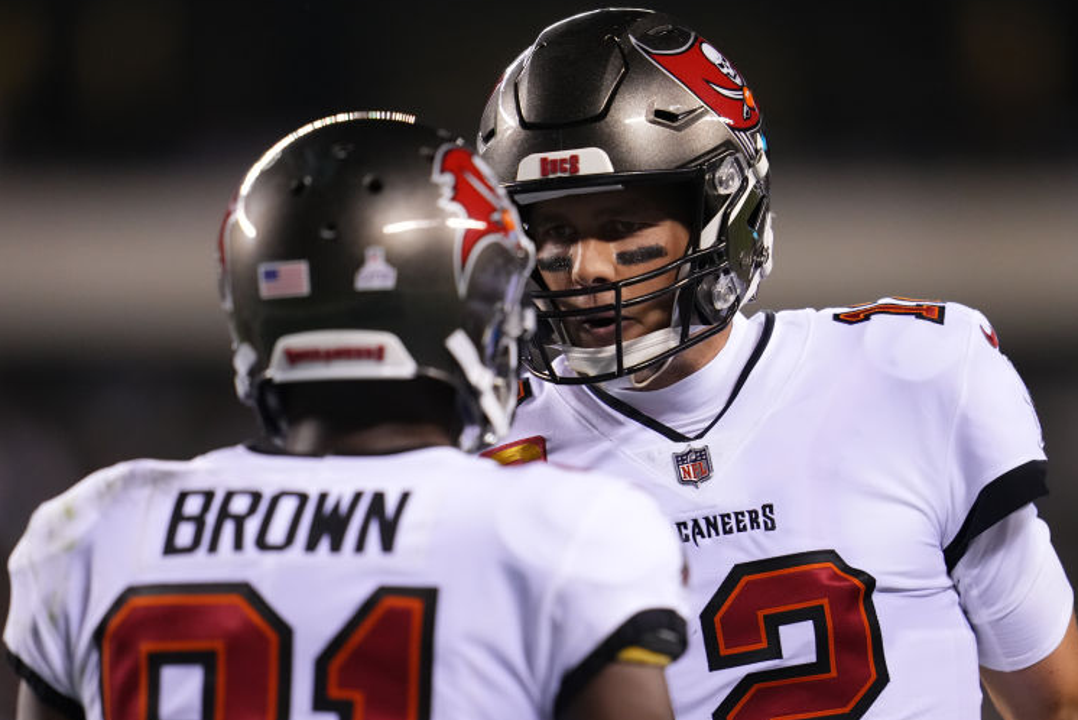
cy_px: 437
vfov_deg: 2.5
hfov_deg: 3.8
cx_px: 633
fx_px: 16445
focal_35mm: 549
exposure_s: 1/2500
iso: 4000
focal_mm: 400
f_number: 2.8
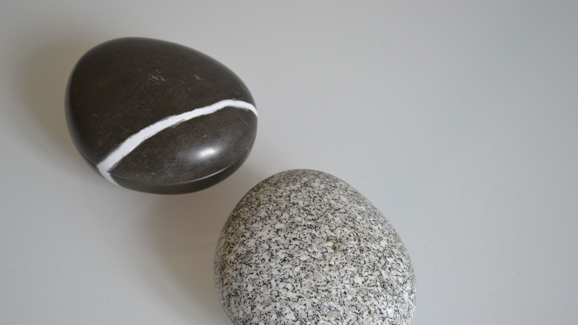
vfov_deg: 20.0
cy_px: 185
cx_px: 290
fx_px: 920
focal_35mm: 60
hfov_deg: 34.9
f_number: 5
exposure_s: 1/80
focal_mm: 38
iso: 400
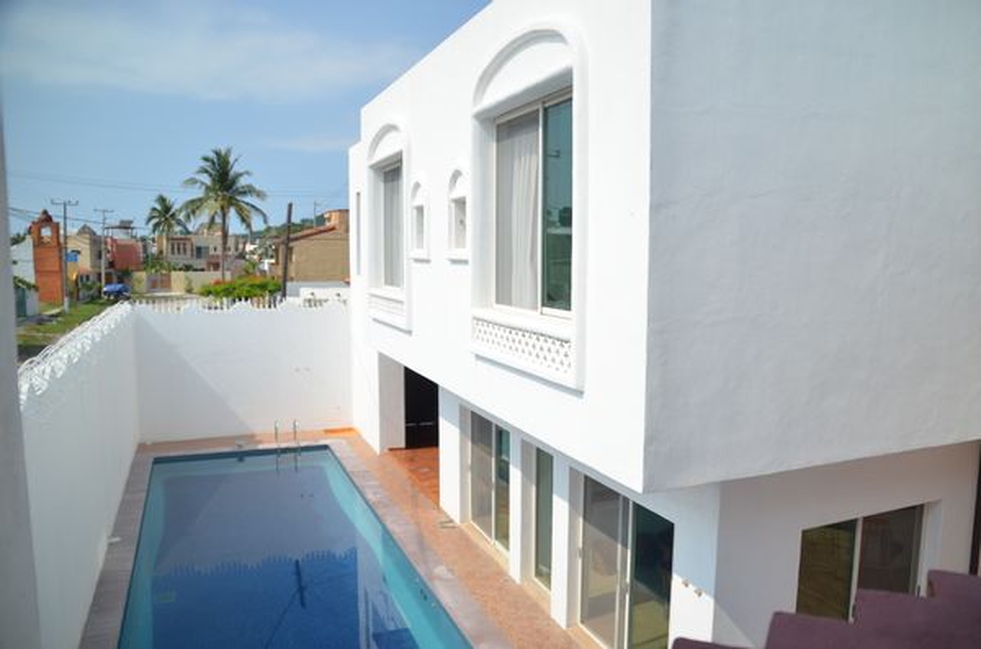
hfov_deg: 67.5
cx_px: 490
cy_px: 324
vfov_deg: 47.7
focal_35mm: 27
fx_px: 734
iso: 100
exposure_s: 1/1250
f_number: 4
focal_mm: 18
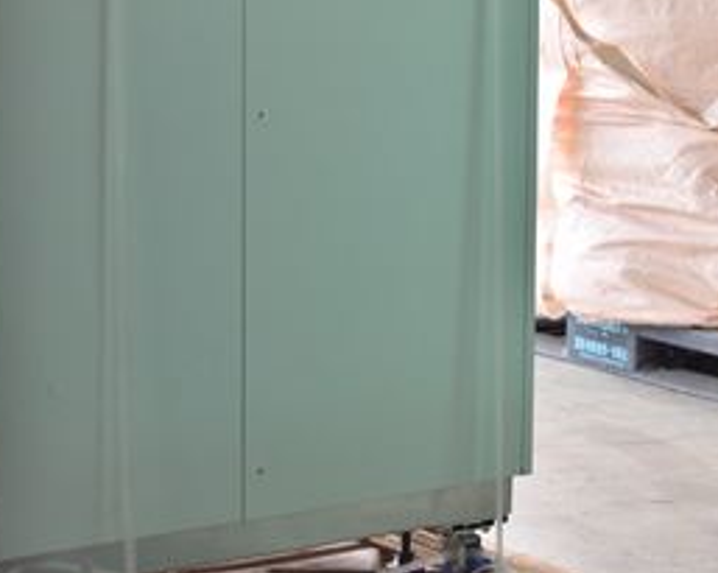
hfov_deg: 12.8
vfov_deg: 10.2
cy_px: 129
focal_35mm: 151
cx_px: 210
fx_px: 3203
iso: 1250
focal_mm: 55
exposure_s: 1/80
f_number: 6.3
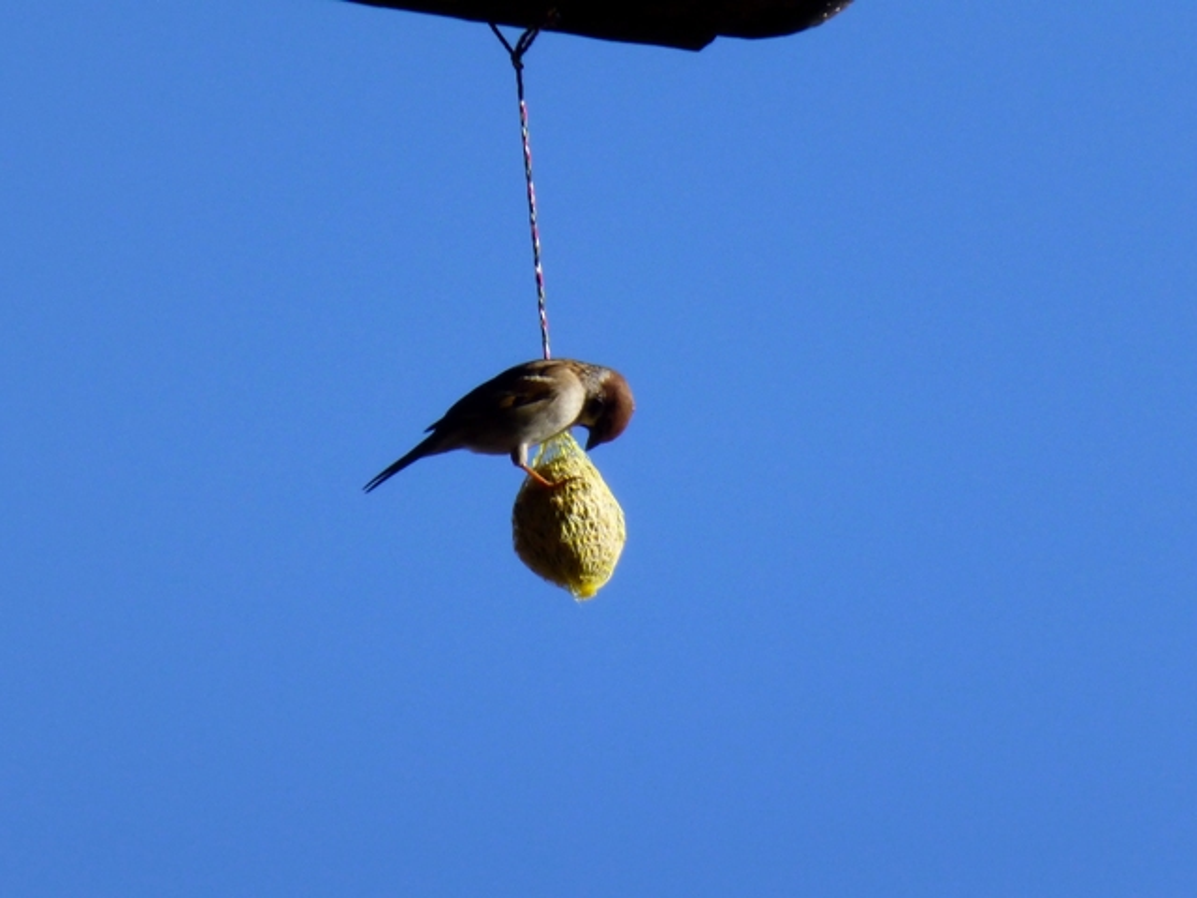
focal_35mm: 960
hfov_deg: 2.1
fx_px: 33196
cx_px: 598
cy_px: 449
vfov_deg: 1.5
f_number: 6.4
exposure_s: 1/250
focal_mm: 86
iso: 100
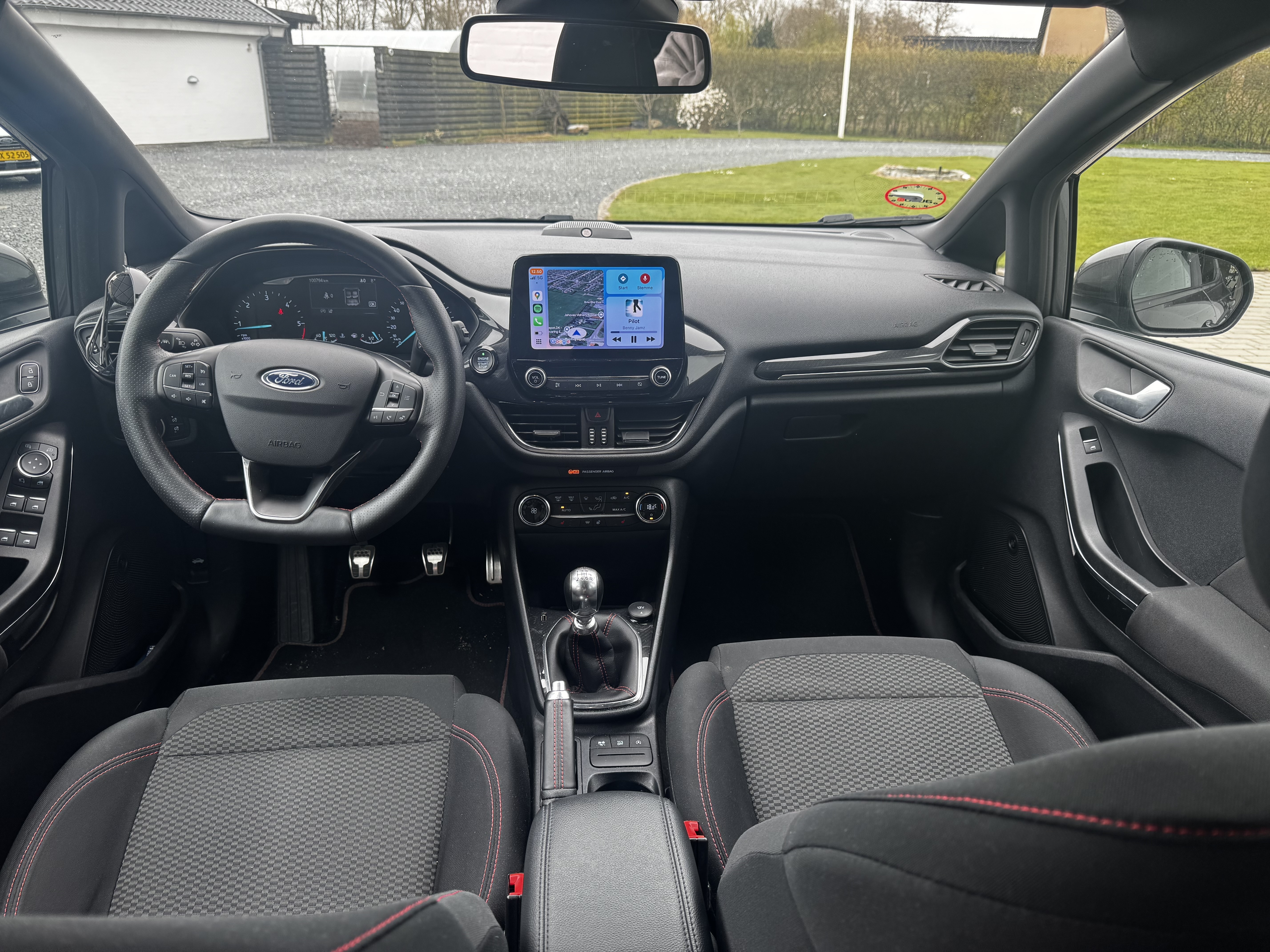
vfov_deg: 56.8
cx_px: 635
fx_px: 881
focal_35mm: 24
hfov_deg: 71.6
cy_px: 476
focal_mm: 6.76
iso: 64
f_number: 1.78
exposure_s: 1/174
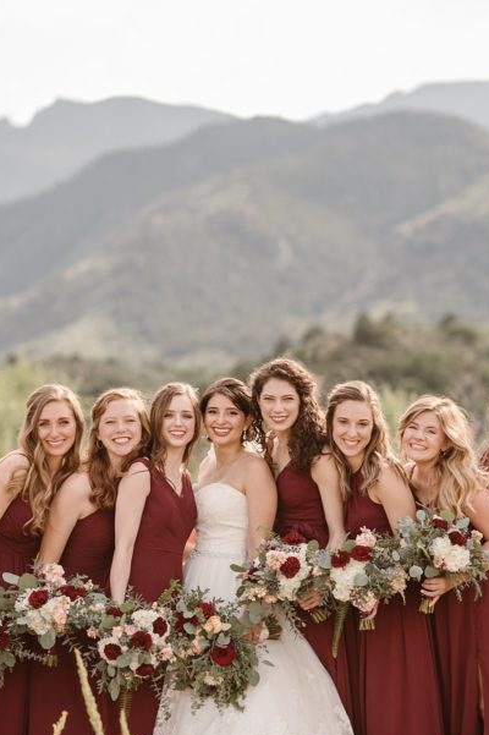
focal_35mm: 145
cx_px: 249
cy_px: 407
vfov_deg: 14.2
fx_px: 2958
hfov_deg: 9.5
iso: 200
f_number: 2.2
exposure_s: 1/2000
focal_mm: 85
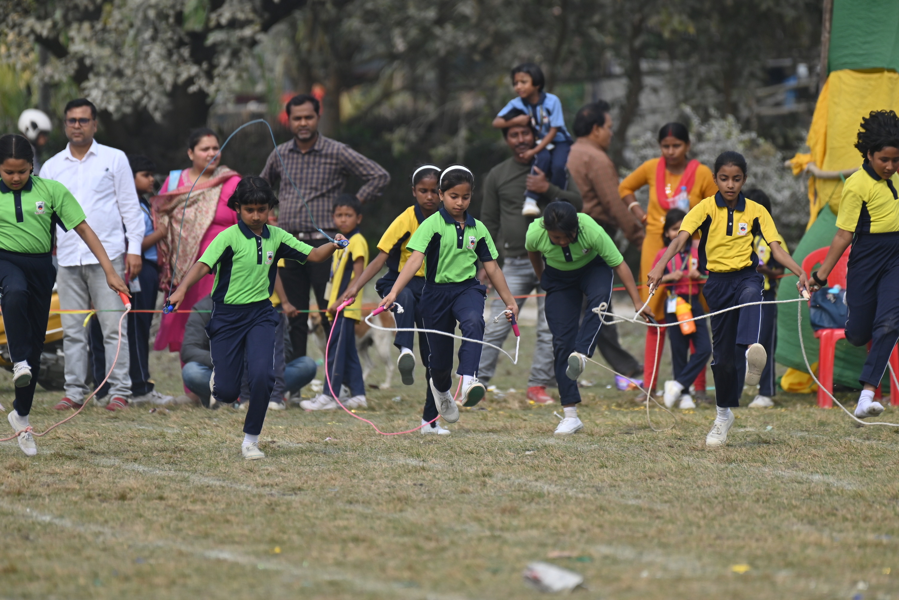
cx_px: 450
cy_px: 300
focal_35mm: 500
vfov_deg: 2.8
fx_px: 12490
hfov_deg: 4.1
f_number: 5.6
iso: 250
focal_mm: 500
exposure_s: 1/1250
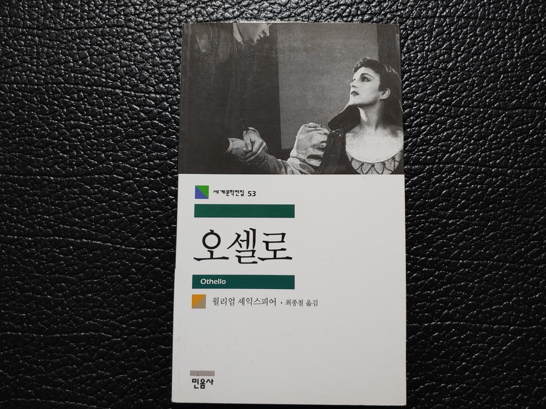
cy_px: 204
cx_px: 273
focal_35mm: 25
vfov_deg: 54.9
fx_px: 394
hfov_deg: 69.4
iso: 100
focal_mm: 4.23
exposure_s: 1/60
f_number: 1.5
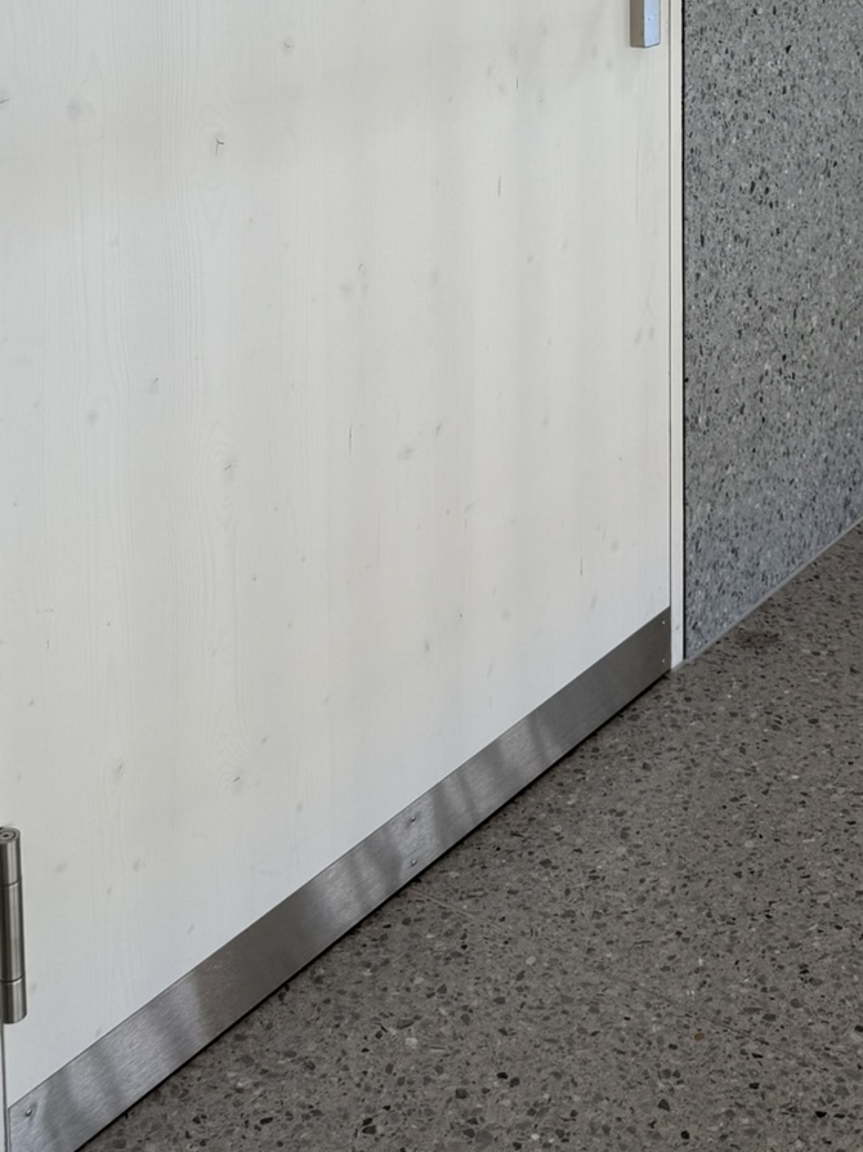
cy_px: -110
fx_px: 1829
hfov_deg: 26.3
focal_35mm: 55
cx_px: 612
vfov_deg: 31.2
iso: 64
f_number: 1.78
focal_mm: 6.76
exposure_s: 1/100
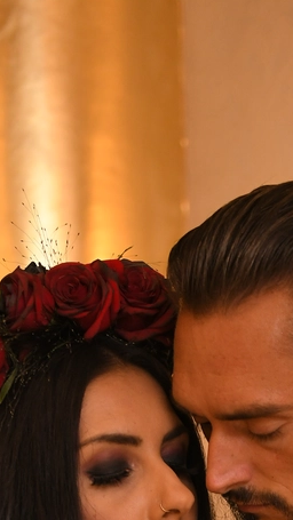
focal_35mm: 138
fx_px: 1906
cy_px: 814
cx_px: 302
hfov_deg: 8.7
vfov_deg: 14.4
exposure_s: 1/250
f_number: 2.8
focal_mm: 40
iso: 1000
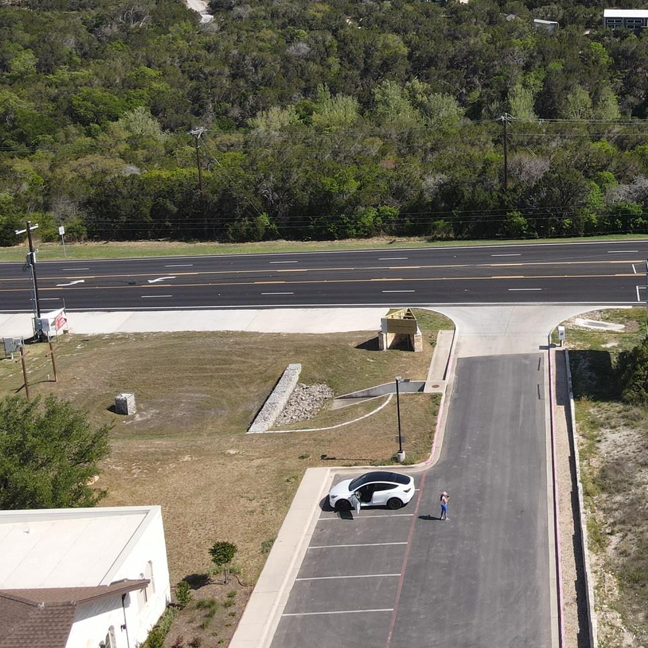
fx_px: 932
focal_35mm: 44
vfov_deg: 37.6
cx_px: 607
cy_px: 181
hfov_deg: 35.6
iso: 100
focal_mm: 4.5
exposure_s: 1/640
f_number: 2.8
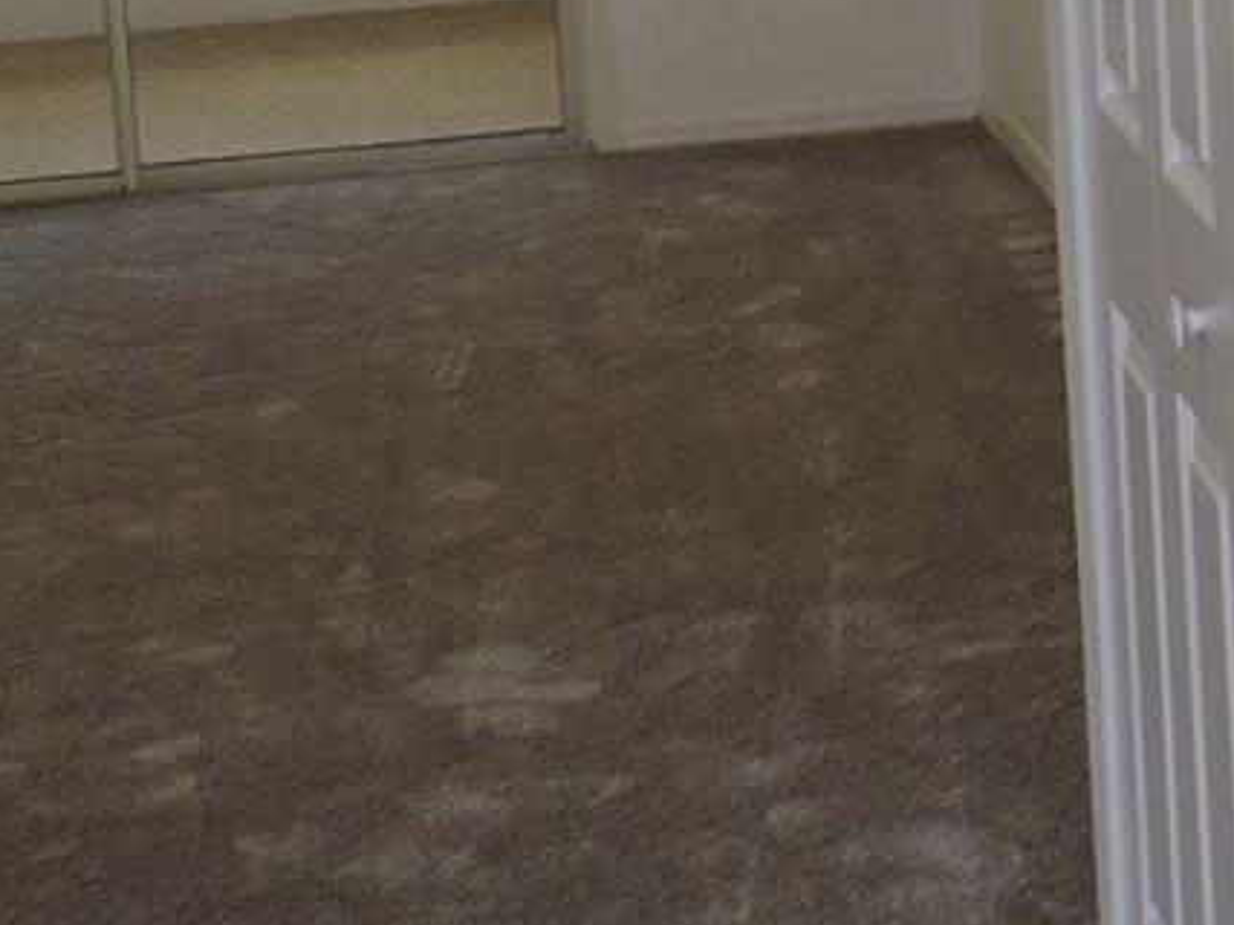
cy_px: -139
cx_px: 2118
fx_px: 3207
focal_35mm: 90
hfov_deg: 18.0
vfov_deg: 15.9
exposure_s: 1/50
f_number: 3
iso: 100
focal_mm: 4.3
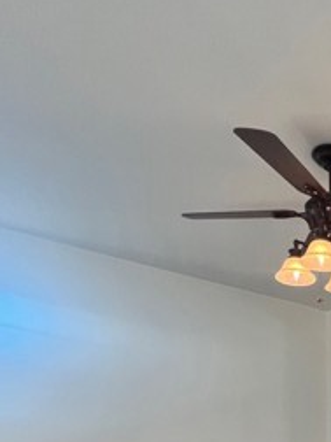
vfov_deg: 44.6
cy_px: 467
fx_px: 421
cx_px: 378
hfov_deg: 35.5
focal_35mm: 33
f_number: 1.8
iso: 200
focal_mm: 1.57
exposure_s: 1/120
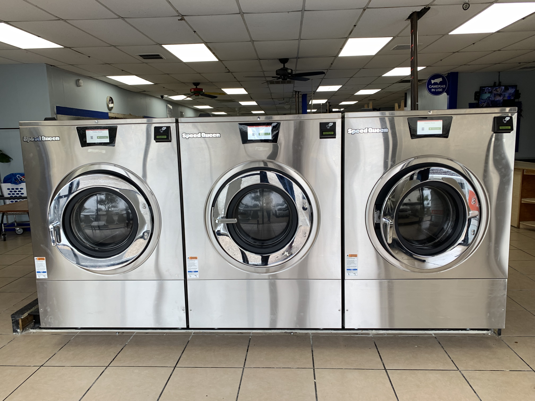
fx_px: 402
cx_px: 268
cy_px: 200
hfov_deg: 67.3
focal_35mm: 26
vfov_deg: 53.1
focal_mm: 4.25
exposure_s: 1/120
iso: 25
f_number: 1.8
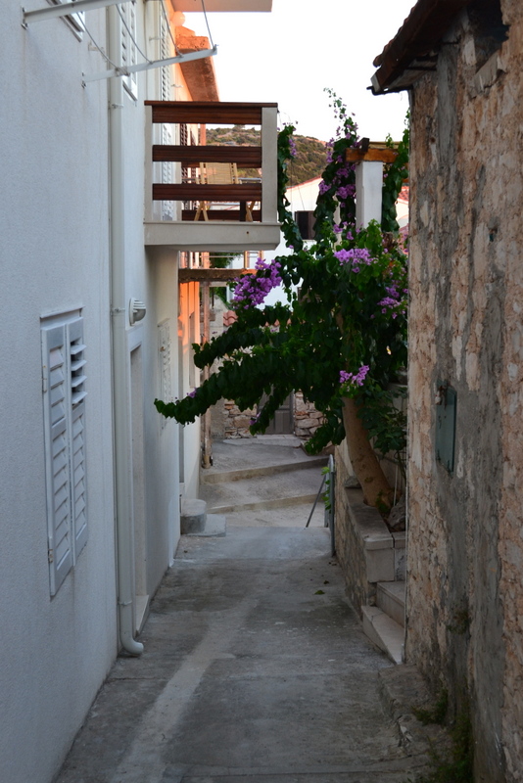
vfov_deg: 41.1
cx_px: 262
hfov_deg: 28.1
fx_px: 1045
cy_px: 392
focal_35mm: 48
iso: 400
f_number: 7.1
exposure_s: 1/30
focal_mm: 32
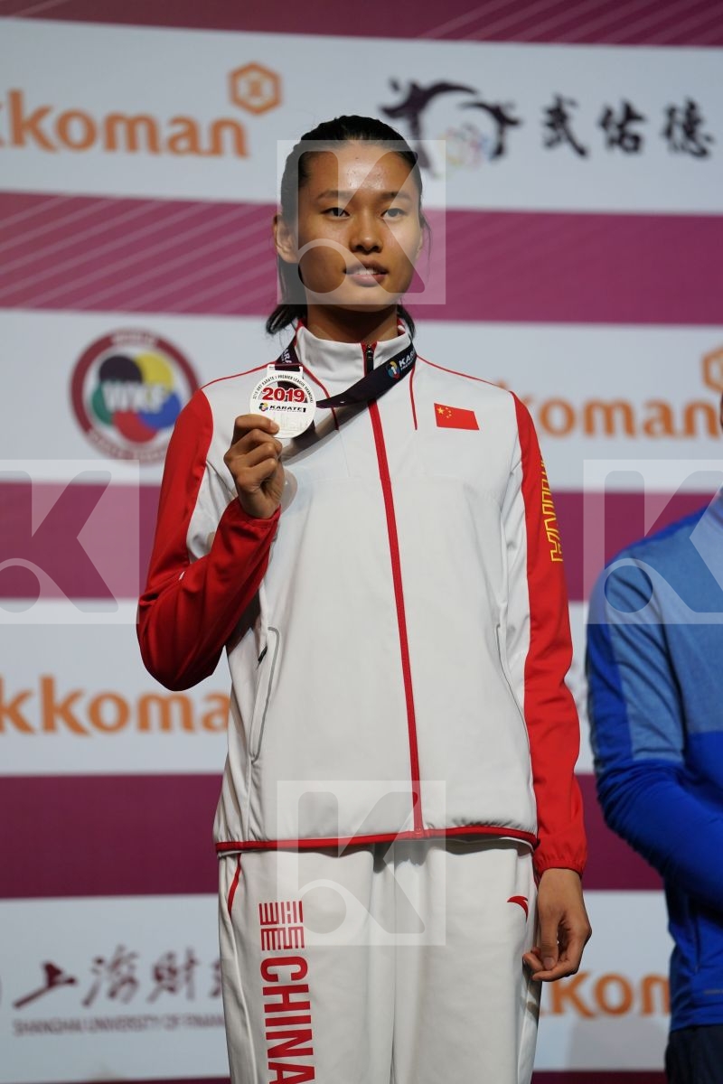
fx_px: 6025
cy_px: 542
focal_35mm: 200
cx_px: 362
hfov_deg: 6.9
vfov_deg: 10.3
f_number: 2.8
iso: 640
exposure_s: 1/250
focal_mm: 200
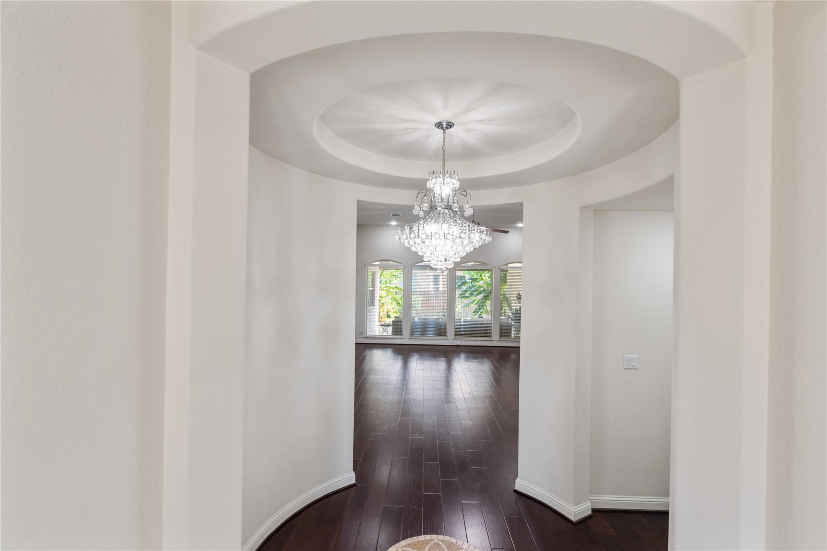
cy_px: 276
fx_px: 345
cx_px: 414
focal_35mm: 15
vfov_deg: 77.3
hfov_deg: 100.4
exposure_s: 1/15
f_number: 8
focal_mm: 10
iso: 100
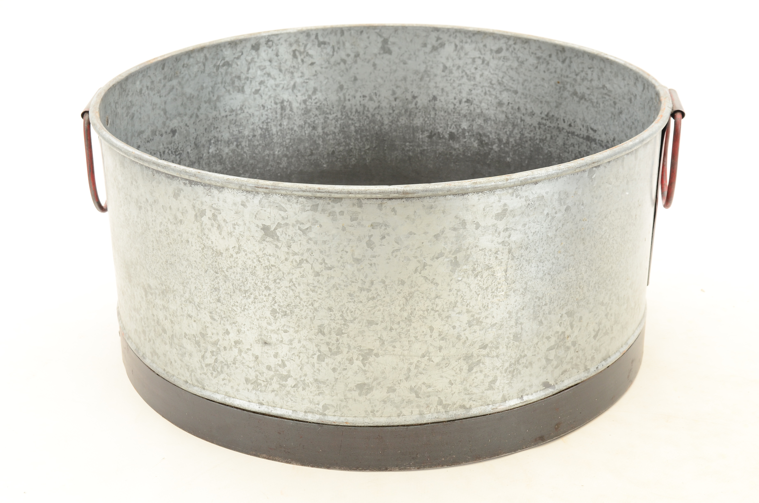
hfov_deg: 33.5
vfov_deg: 22.5
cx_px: 380
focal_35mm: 60
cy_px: 252
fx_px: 1262
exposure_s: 1/60
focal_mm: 40
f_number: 10
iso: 320
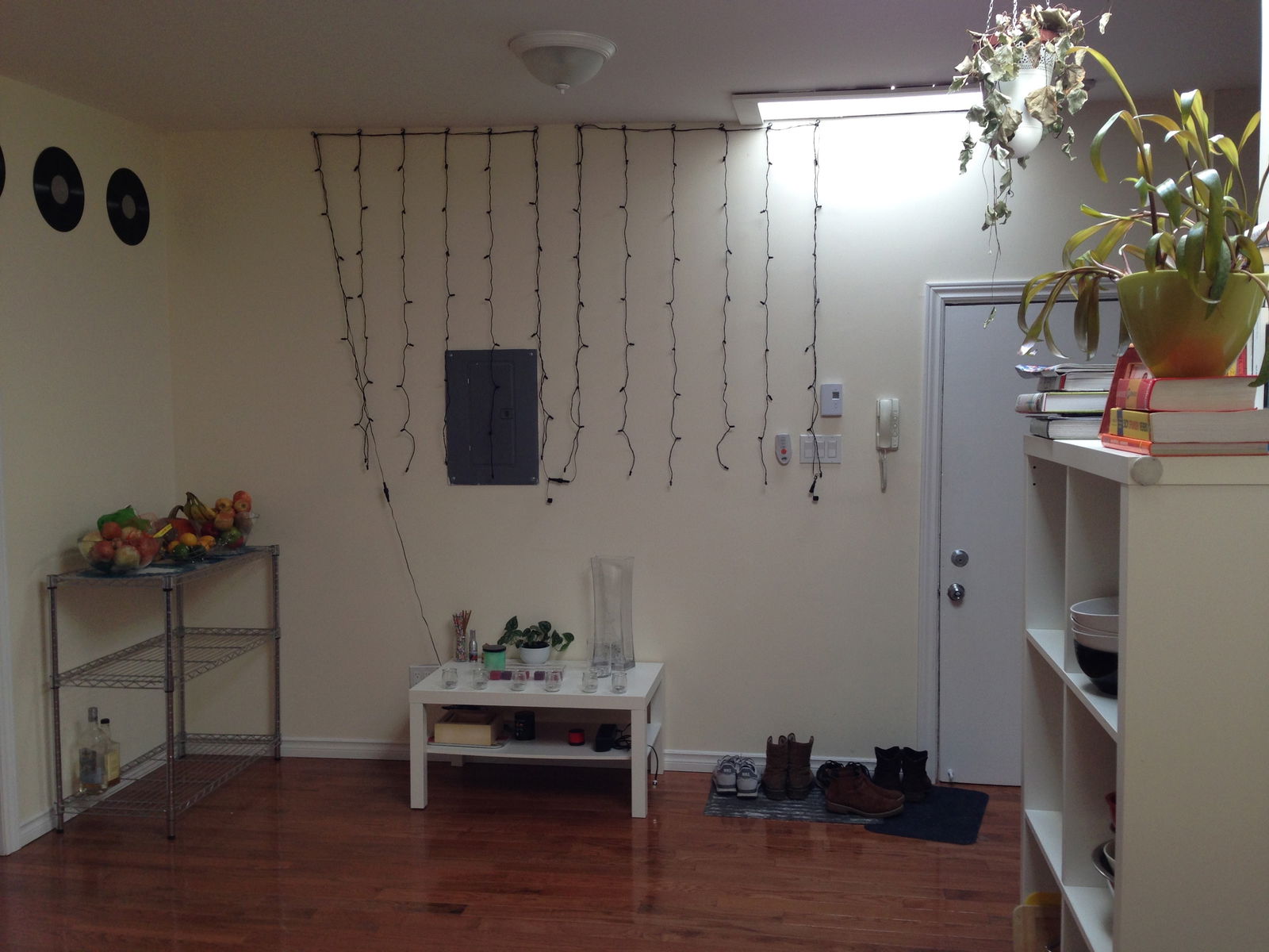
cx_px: 634
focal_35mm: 33
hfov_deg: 55.4
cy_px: 476
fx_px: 1210
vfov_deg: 42.9
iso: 50
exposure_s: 1/60
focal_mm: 4.12
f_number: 2.4
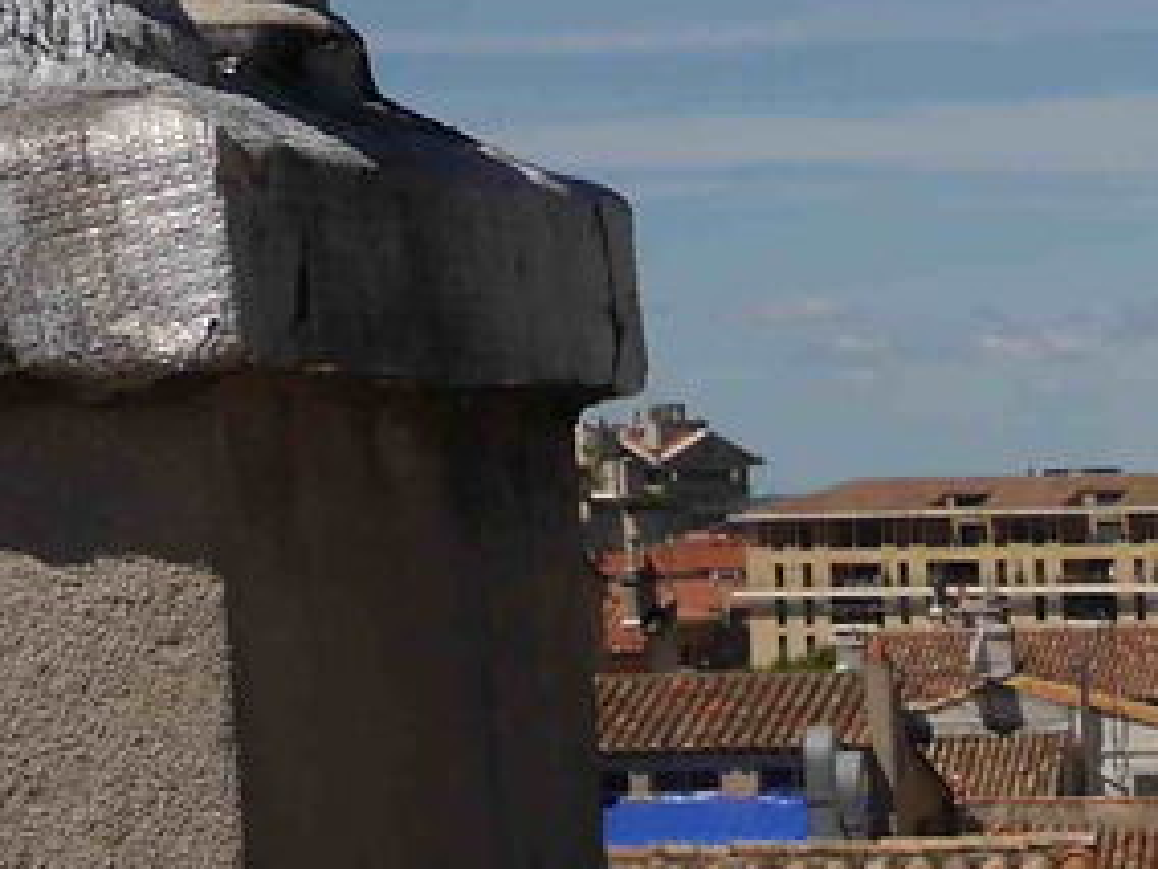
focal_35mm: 158
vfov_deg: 9.0
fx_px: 5286
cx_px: 1982
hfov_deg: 11.7
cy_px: 1556
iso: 160
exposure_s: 1/800
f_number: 9
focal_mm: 14
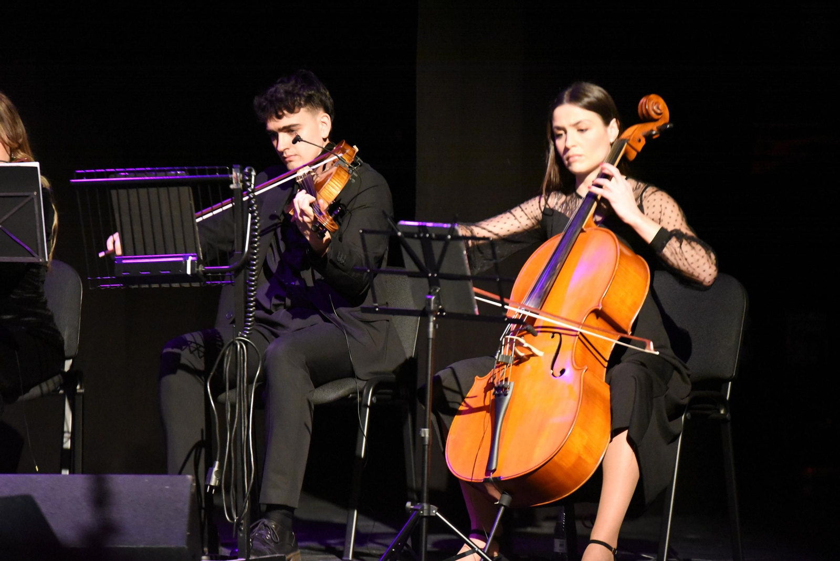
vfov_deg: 6.9
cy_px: 280
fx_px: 4668
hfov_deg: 10.3
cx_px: 420
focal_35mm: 200
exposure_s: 1/100
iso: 12800
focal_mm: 200
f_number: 2.8
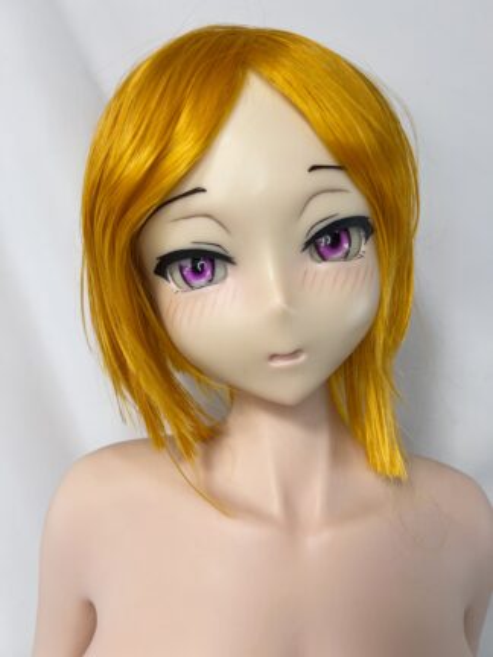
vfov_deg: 67.3
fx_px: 494
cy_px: 328
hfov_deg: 53.1
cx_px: 246
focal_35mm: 26
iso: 100
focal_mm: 5.7
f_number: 1.5
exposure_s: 1/121
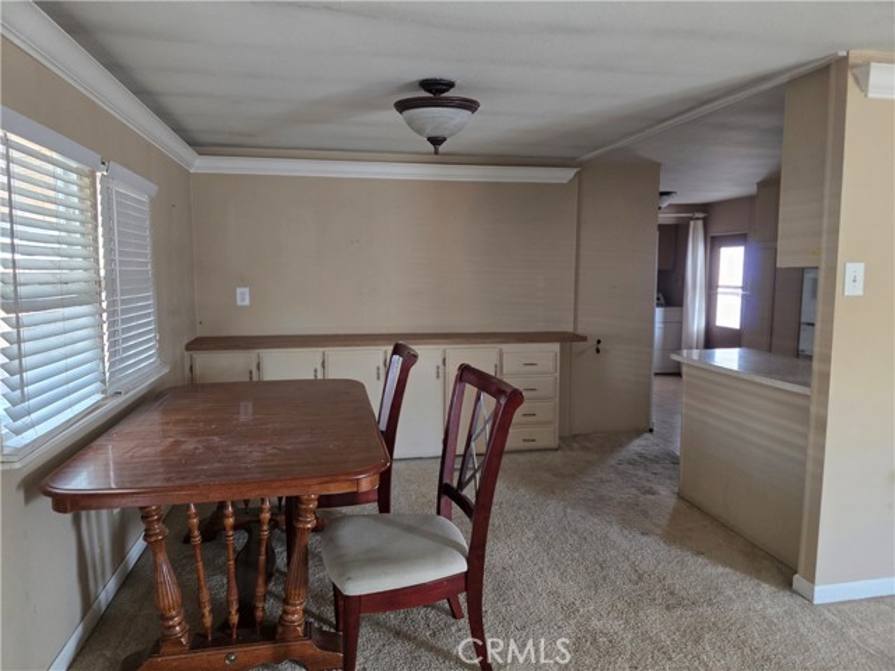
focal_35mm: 23
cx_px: 448
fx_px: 595
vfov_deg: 58.9
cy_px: 336
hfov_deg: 73.9
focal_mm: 6.3
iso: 500
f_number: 1.7
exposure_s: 1/120
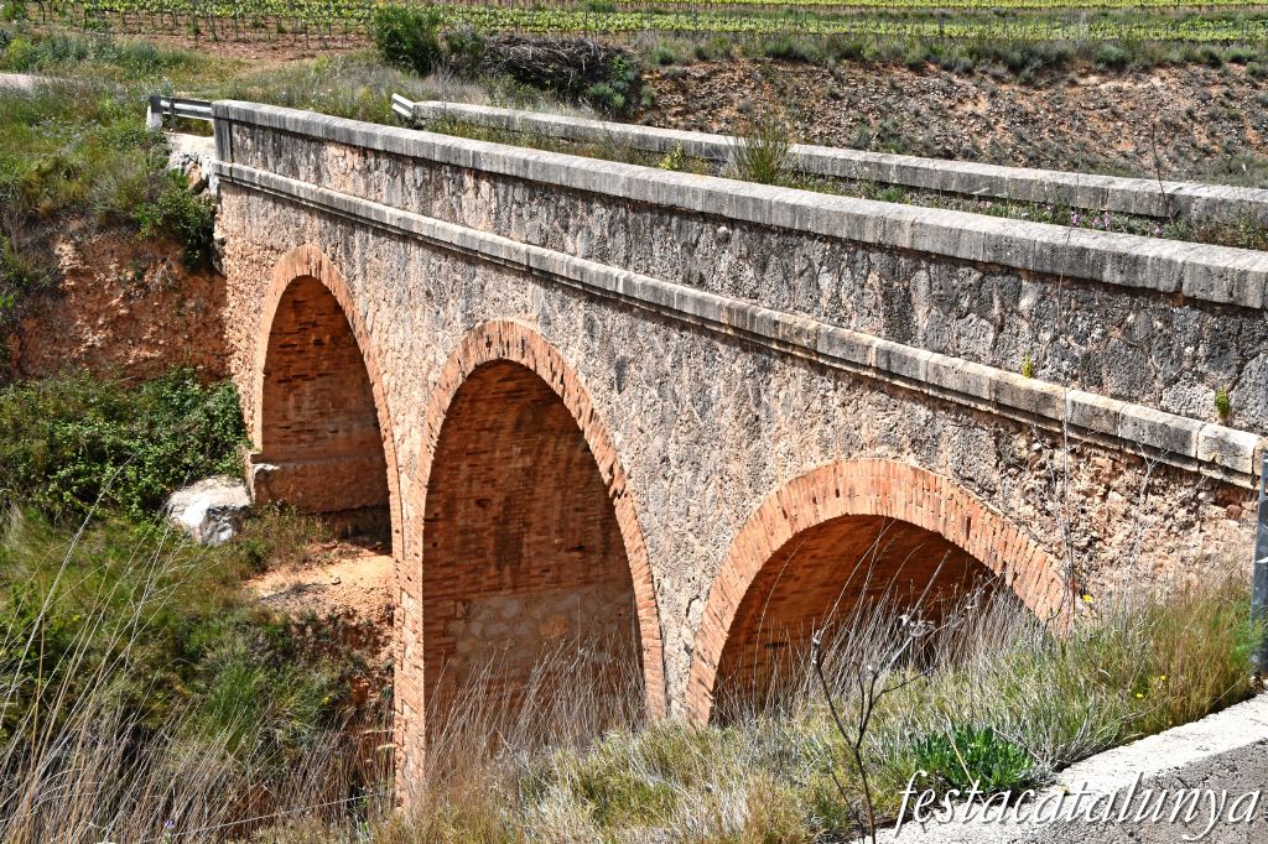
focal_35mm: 52
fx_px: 1831
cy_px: 422
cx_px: 634
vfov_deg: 26.0
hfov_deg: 38.2
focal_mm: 35
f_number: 14
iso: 1000
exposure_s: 1/800
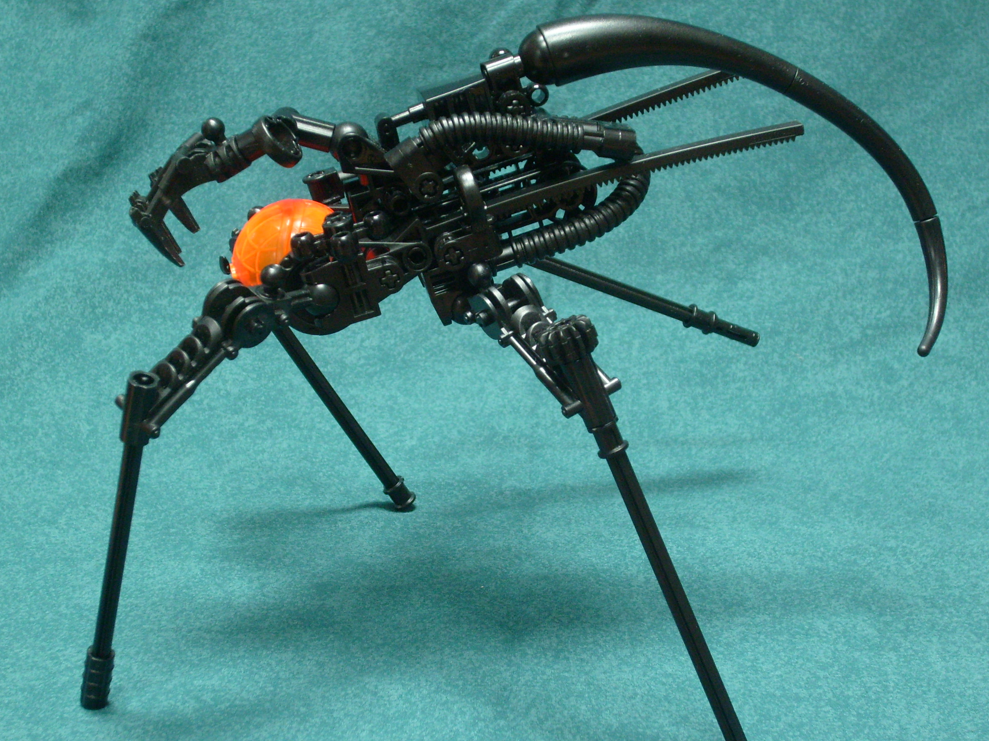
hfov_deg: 29.0
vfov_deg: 21.9
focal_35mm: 67
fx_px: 1914
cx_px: 500
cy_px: 374
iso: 200
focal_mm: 10.3
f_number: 3.6
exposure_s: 1/8
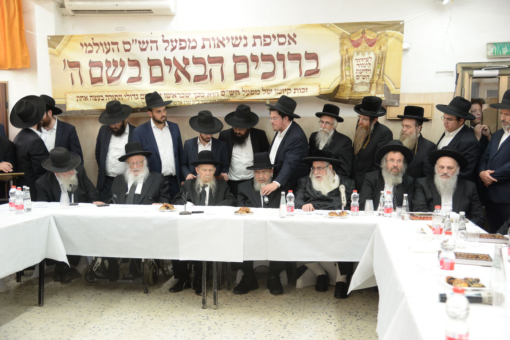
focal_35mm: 38
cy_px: 170
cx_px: 255
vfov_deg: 35.0
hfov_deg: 50.7
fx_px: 538
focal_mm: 38
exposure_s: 1/100
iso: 1250
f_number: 4
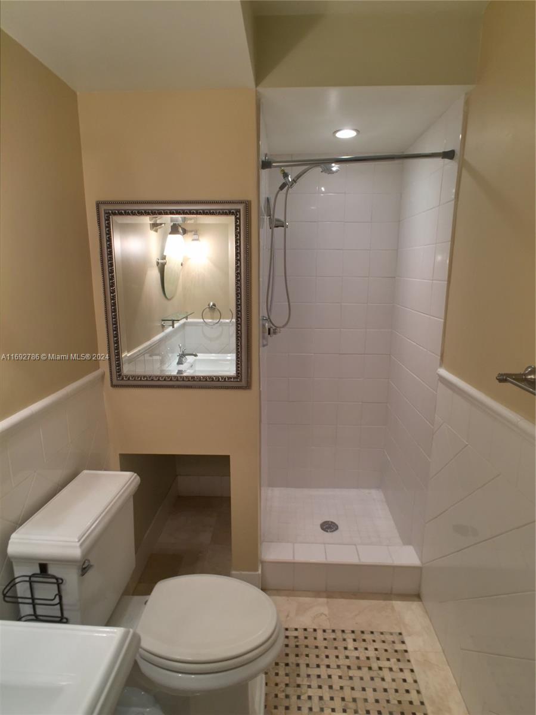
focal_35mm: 29
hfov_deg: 48.2
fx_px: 599
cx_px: 268
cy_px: 358
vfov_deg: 61.7
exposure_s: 1/30
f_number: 2.2
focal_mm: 4.15
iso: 32
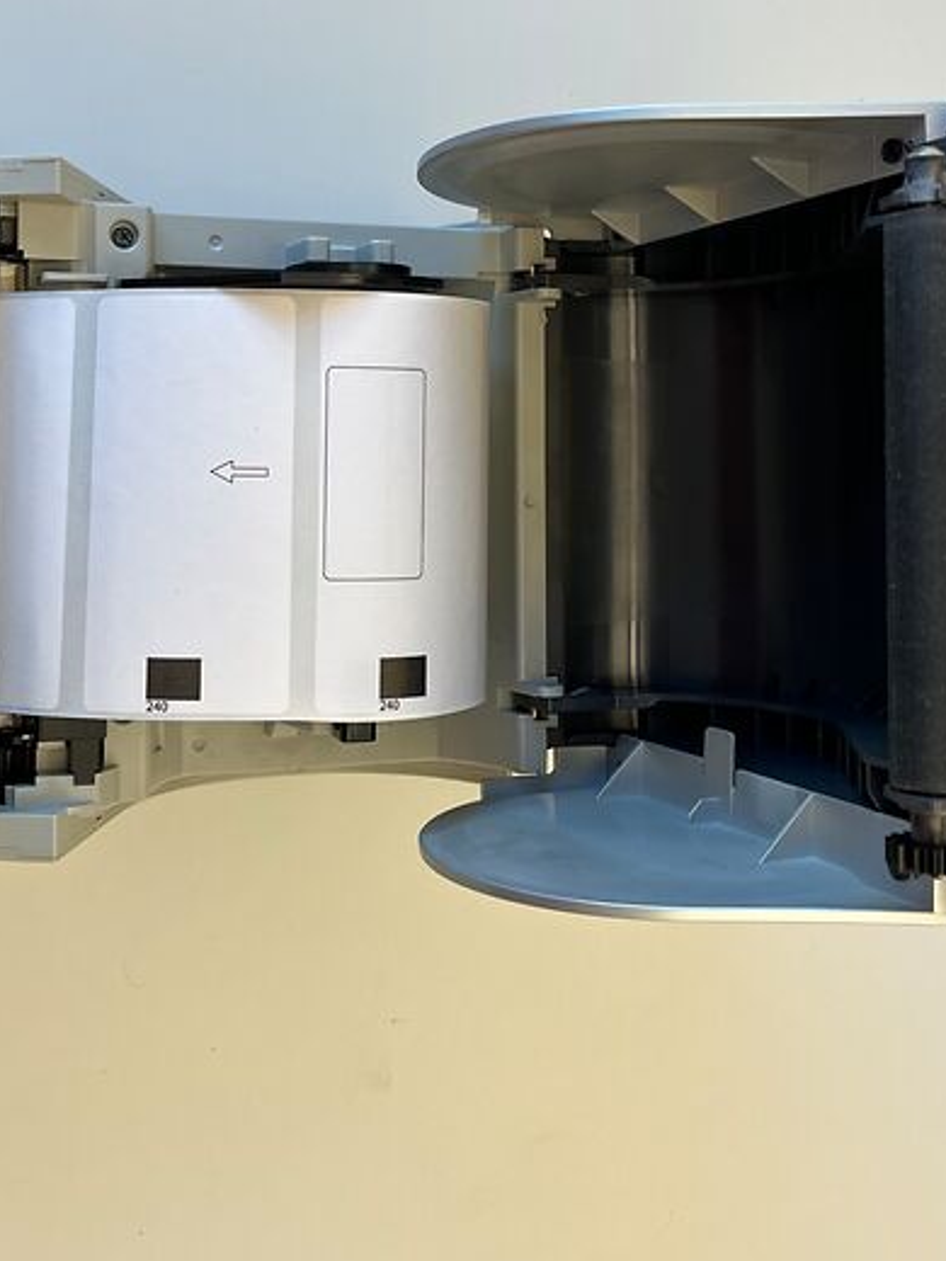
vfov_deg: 46.2
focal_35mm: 40
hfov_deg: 35.8
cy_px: 446
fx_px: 1458
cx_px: 369
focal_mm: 5.1
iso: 40
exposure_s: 1/100
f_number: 1.6
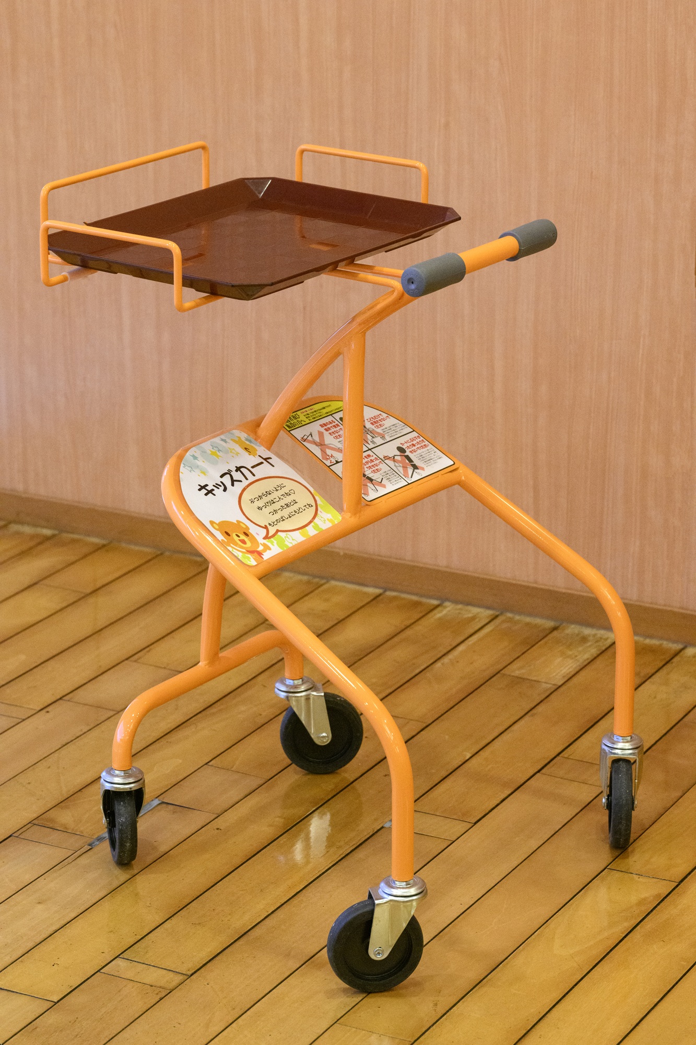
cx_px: 348
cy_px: 522
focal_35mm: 105
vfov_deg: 19.5
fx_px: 3045
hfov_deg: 13.0
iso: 3200
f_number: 8
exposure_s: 1/100
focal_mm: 105
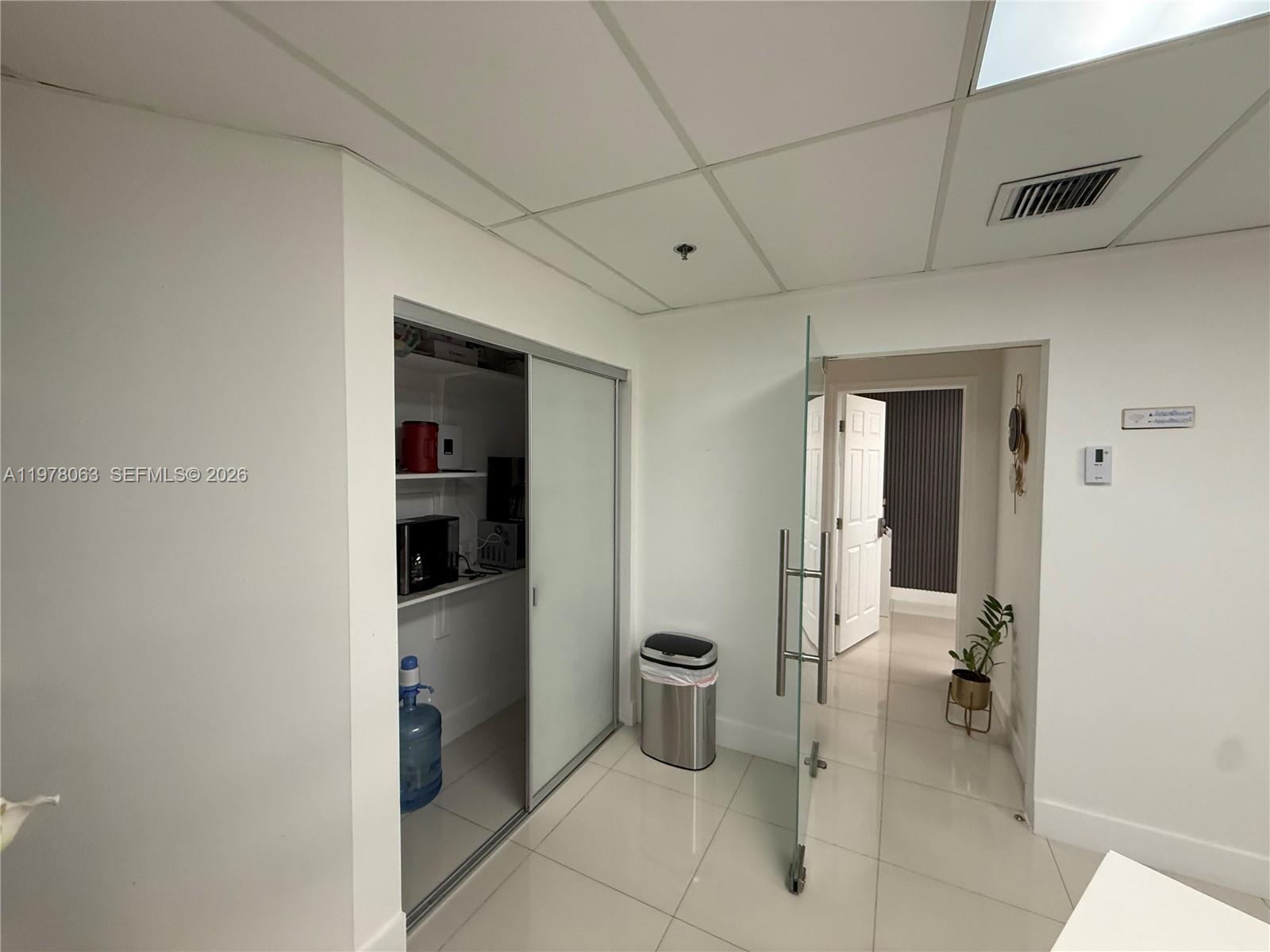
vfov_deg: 85.7
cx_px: 635
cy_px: 476
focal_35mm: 14
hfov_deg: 102.1
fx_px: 514
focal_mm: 2.22
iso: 320
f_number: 2.2
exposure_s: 1/120
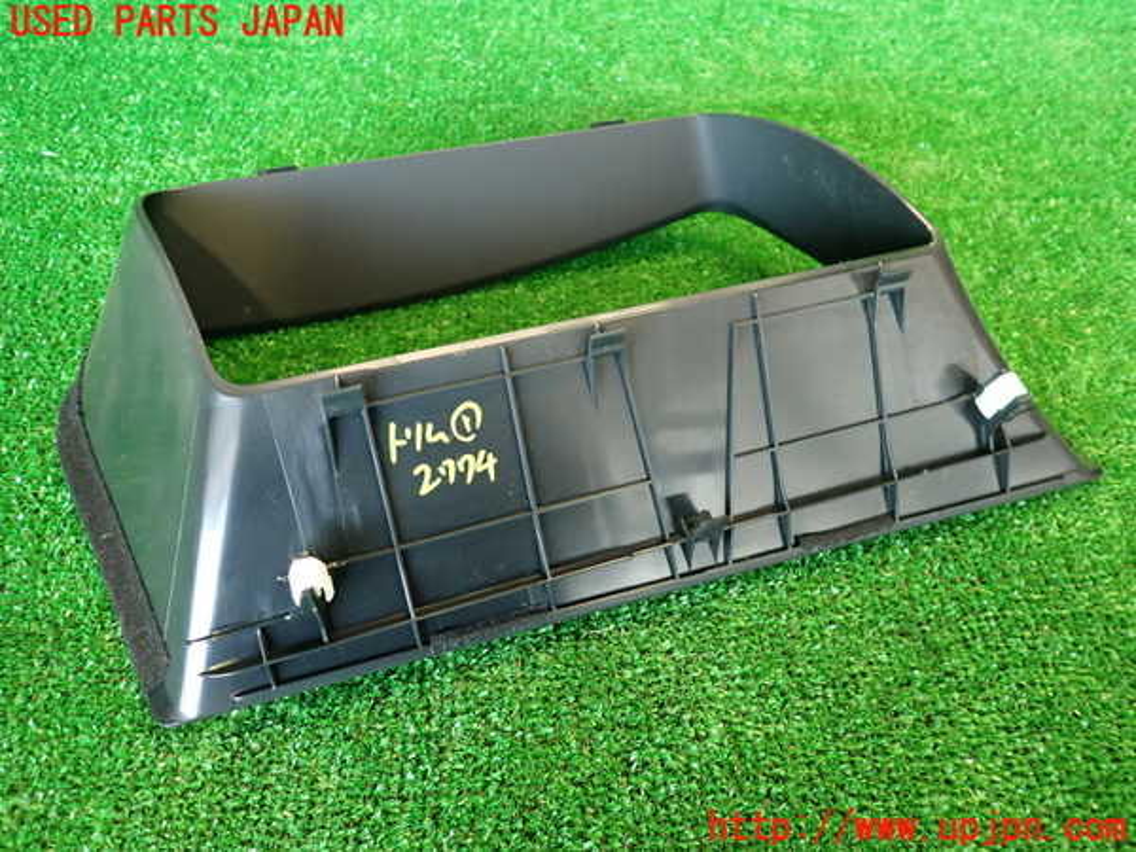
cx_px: 568
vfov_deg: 54.9
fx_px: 820
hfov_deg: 69.4
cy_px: 426
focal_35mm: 25
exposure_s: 1/30
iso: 320
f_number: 2
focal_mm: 4.5
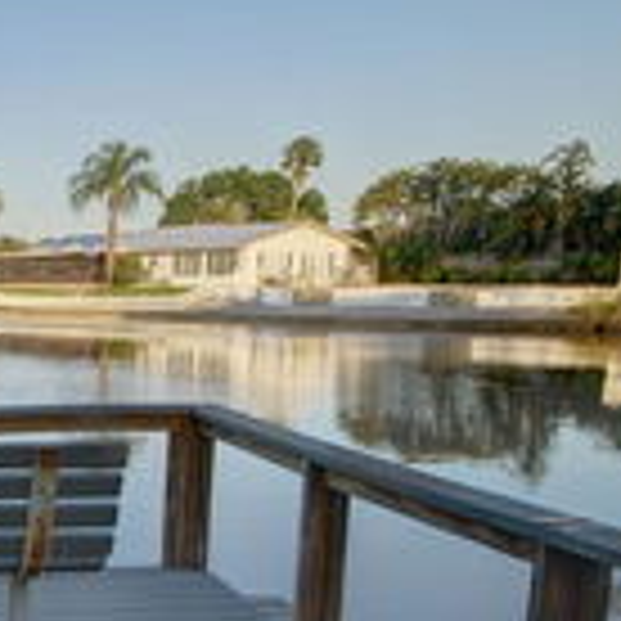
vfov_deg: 35.5
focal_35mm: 47
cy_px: 436
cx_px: -176
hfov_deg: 29.4
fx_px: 954
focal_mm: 11
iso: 100
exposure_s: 1/200
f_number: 5
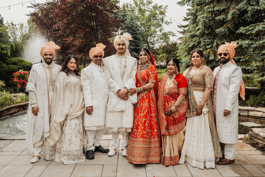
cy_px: 88
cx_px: 132
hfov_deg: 54.4
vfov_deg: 37.9
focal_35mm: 35
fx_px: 258
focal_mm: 35
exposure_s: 1/320
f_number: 6.3
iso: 400
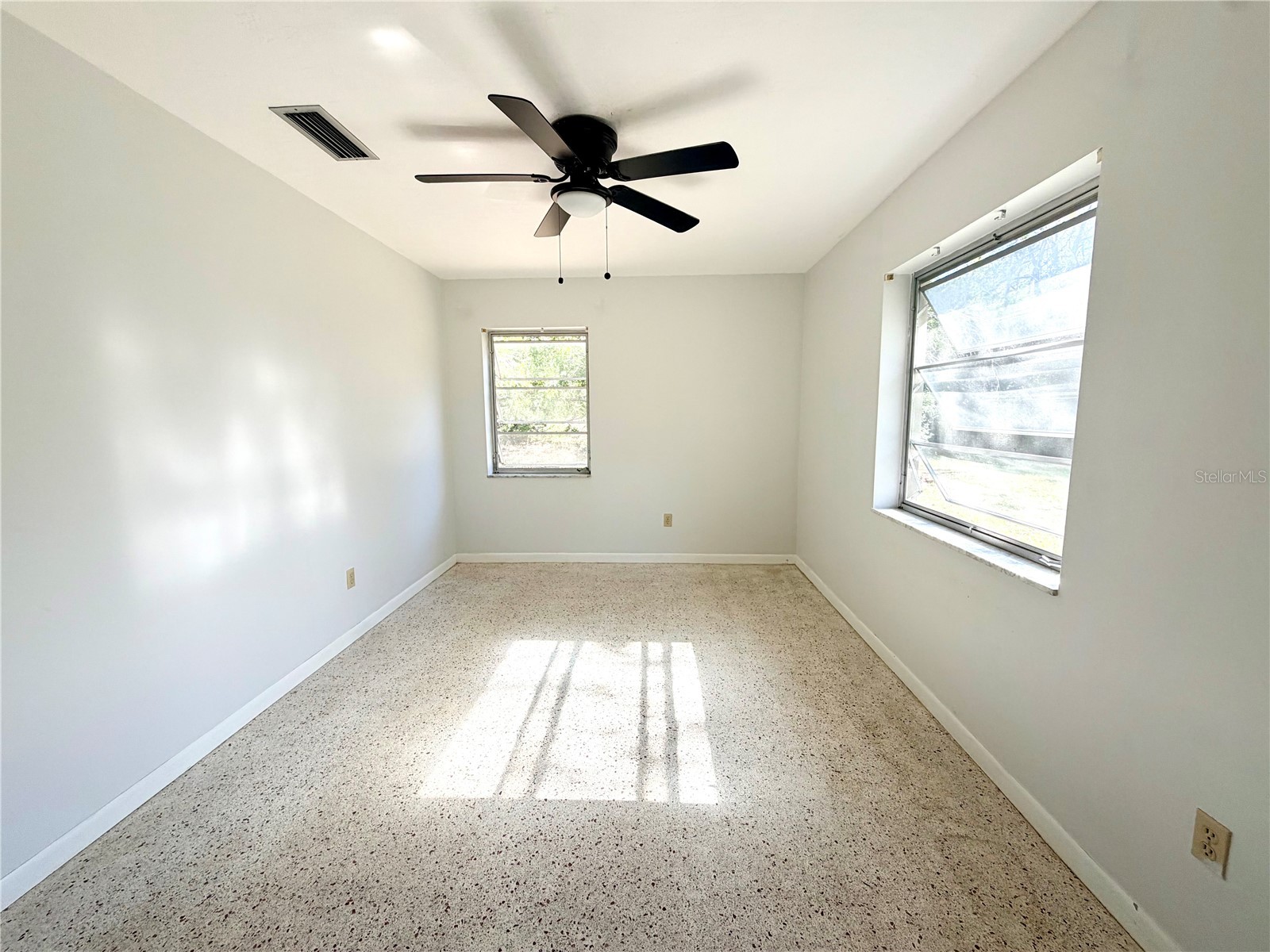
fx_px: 514
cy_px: 476
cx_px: 635
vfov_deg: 85.7
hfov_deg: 102.1
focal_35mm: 14
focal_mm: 2.22
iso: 64
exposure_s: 1/121
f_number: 2.2
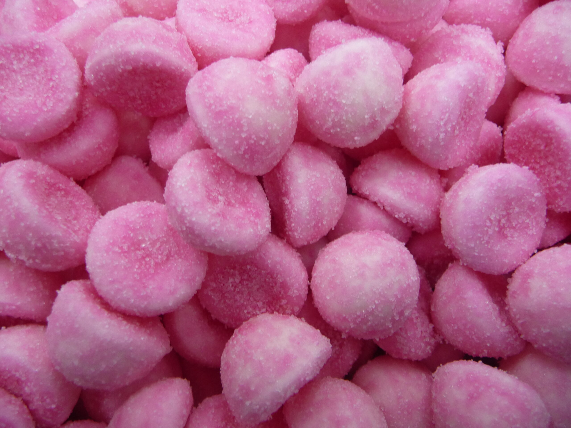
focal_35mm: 28
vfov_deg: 49.7
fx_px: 462
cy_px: 214
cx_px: 286
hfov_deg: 63.4
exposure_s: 1/30
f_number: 3.3
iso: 160
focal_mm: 4.7
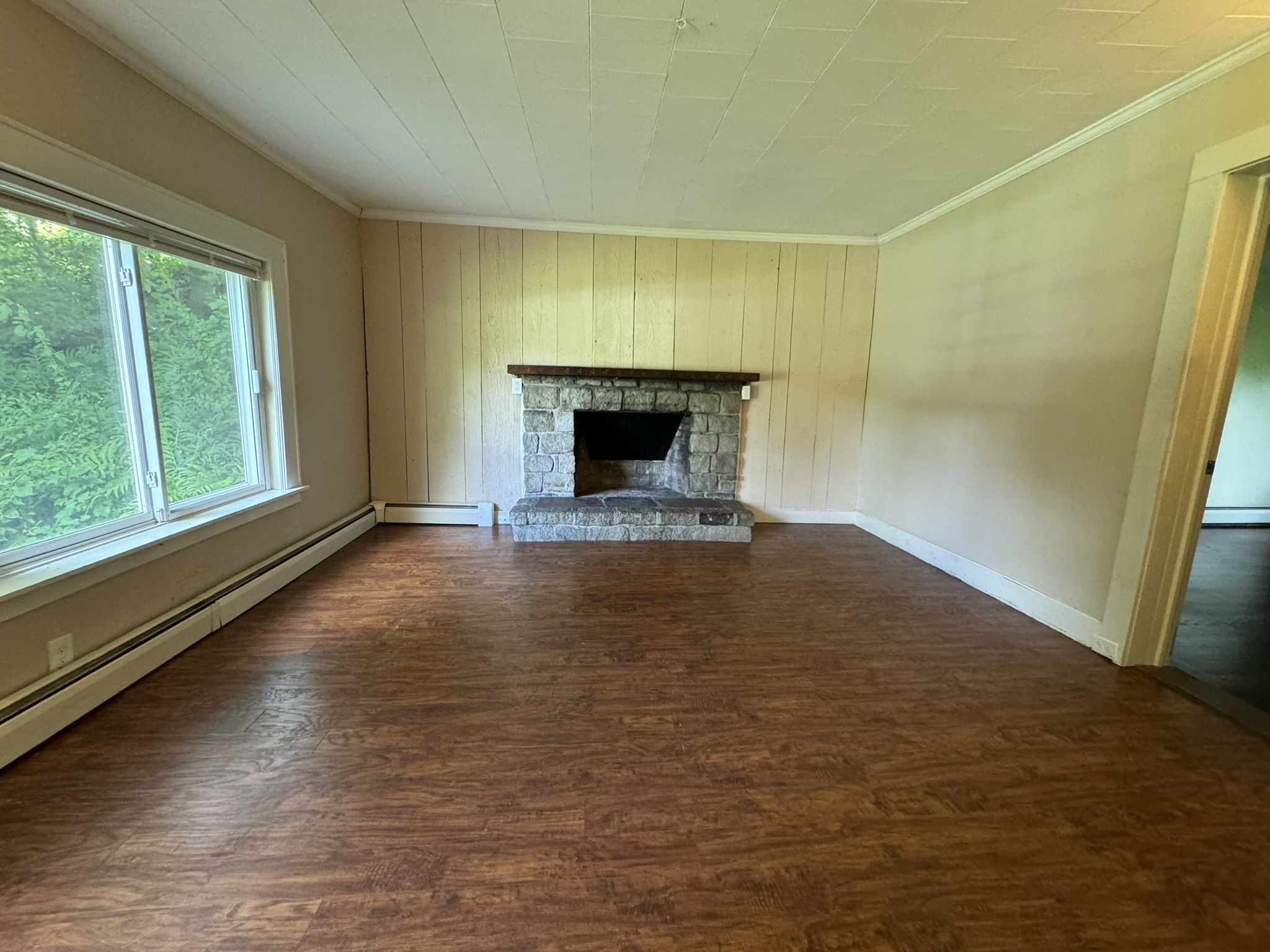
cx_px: 635
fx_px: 514
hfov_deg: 102.1
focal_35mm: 14
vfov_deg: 85.7
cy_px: 476
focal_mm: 2.22
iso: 500
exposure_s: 1/60
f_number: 2.2
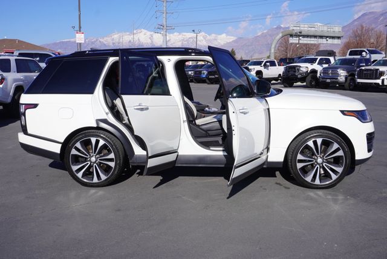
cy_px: 130
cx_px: 194
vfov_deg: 35.6
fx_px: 403
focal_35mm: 38
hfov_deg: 51.2
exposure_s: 1/200
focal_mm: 25
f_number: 11
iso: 100
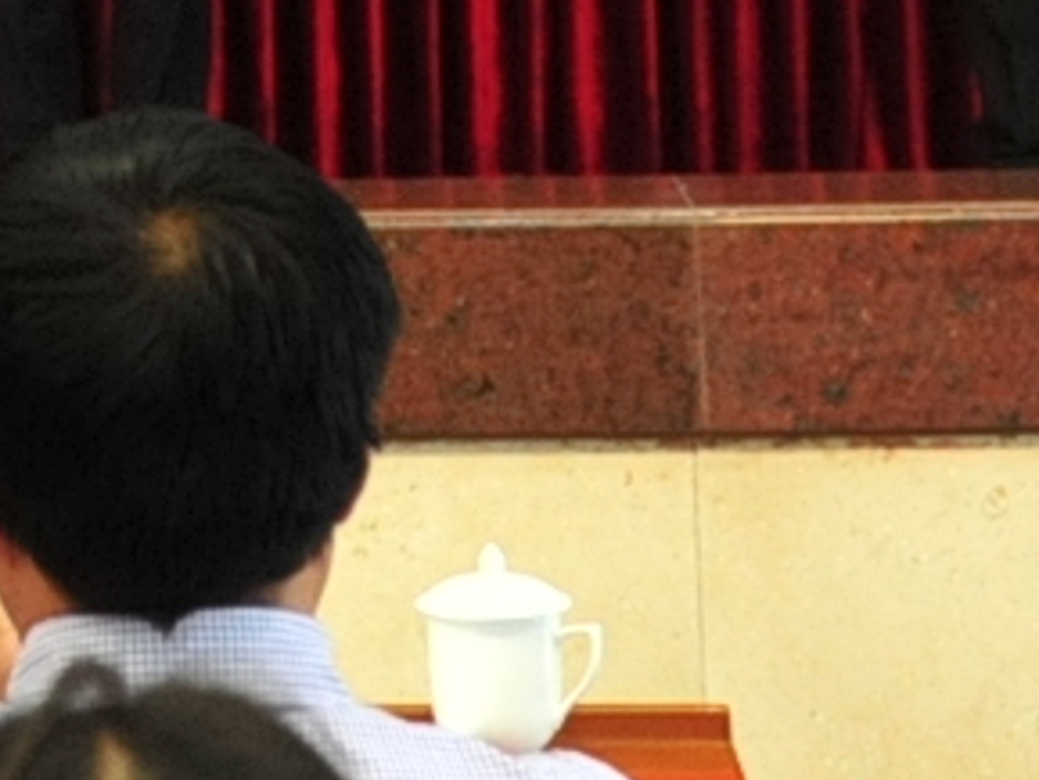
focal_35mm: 205
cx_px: -543
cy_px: -1409
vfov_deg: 6.7
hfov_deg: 9.4
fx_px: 6156
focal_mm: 29
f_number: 3.3
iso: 3200
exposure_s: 1/350
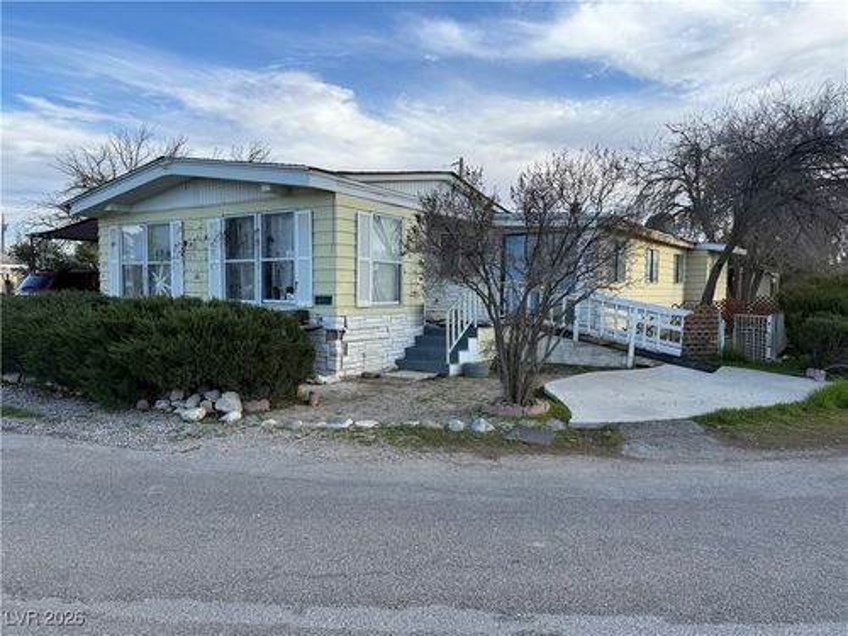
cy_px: 318
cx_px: 424
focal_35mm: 24
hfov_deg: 71.6
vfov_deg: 56.8
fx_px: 588
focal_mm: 6.76
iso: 80
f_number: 1.78
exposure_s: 1/1689
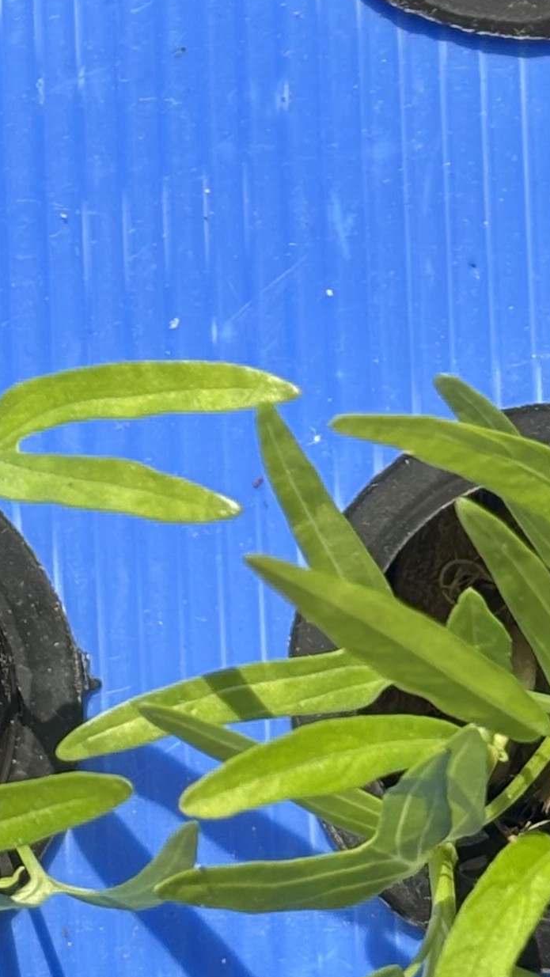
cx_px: -286
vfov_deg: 11.5
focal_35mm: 185
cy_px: -36
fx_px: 4795
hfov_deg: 6.5
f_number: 1.6
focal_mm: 5.96
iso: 32
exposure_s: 1/943
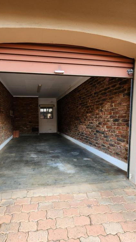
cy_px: 126
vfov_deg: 102.9
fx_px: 96
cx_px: 45
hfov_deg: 68.6
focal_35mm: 15
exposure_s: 1/50
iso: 64
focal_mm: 2.2
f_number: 2.2
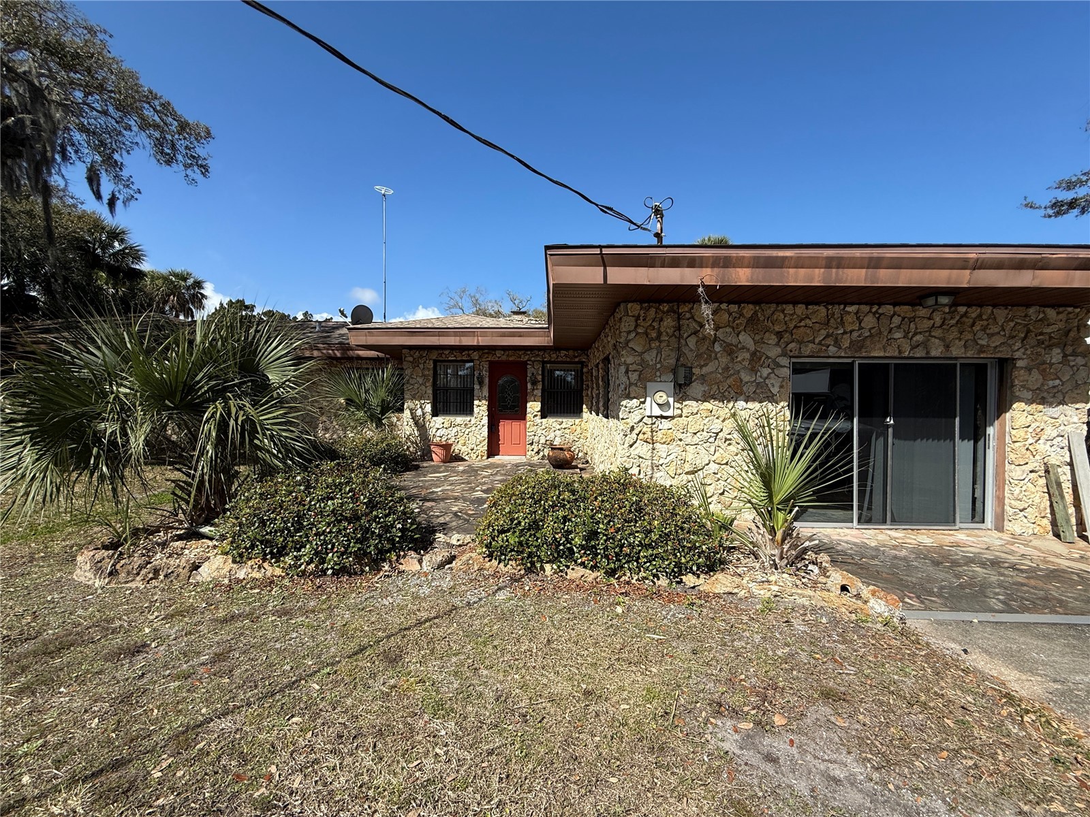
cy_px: 408
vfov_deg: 85.7
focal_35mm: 14
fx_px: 441
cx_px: 545
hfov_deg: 102.1
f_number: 2.2
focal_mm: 2.22
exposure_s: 1/2506
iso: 50
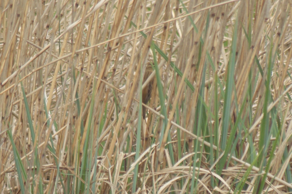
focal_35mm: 450
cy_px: 97
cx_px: 146
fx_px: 3650
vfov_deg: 3.1
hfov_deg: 4.6
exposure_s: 1/500
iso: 400
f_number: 5.6
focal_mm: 300
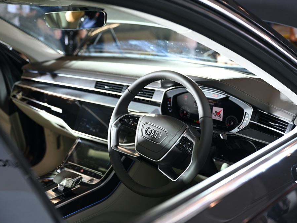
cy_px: 112
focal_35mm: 46
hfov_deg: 41.2
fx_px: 395
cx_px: 161
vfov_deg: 31.5
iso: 400
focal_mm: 42
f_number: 2.8
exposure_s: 1/160
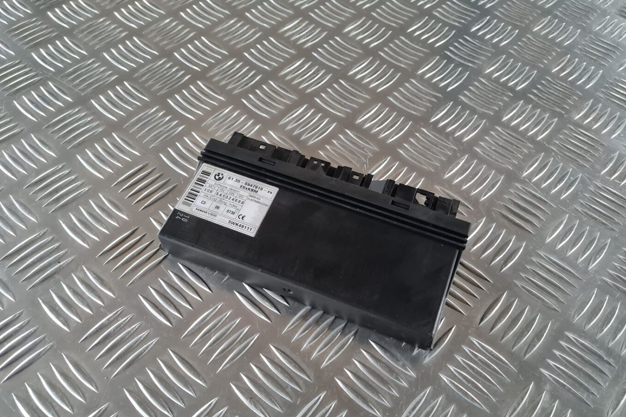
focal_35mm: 28
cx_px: 312
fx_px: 487
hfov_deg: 65.5
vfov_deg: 46.3
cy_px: 228
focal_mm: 5.4
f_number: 1.8
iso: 500
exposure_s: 1/50
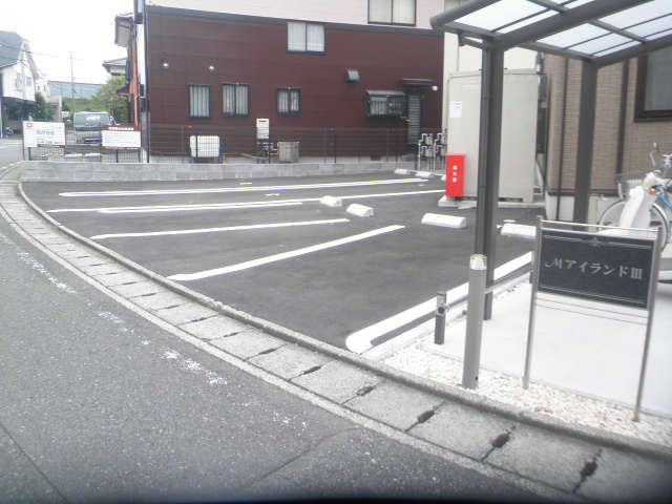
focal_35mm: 26
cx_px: 336
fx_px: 505
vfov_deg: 53.1
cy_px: 252
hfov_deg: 67.3
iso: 64
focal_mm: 4.7
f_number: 2.8
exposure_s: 1/160
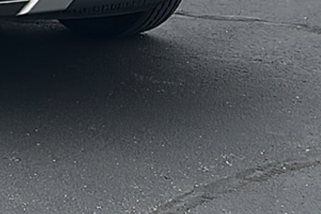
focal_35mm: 123
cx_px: -108
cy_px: -166
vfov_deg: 10.5
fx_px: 1097
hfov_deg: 15.7
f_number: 1.78
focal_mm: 6.86
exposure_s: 1/1042
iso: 80
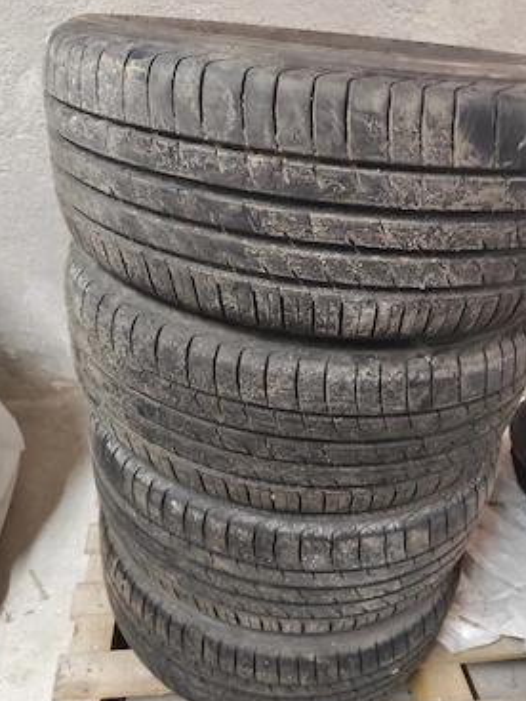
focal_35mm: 25
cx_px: 267
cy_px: 341
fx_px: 507
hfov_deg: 54.9
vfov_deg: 69.4
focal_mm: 6.14
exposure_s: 1/14.3
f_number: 1.65
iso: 4000
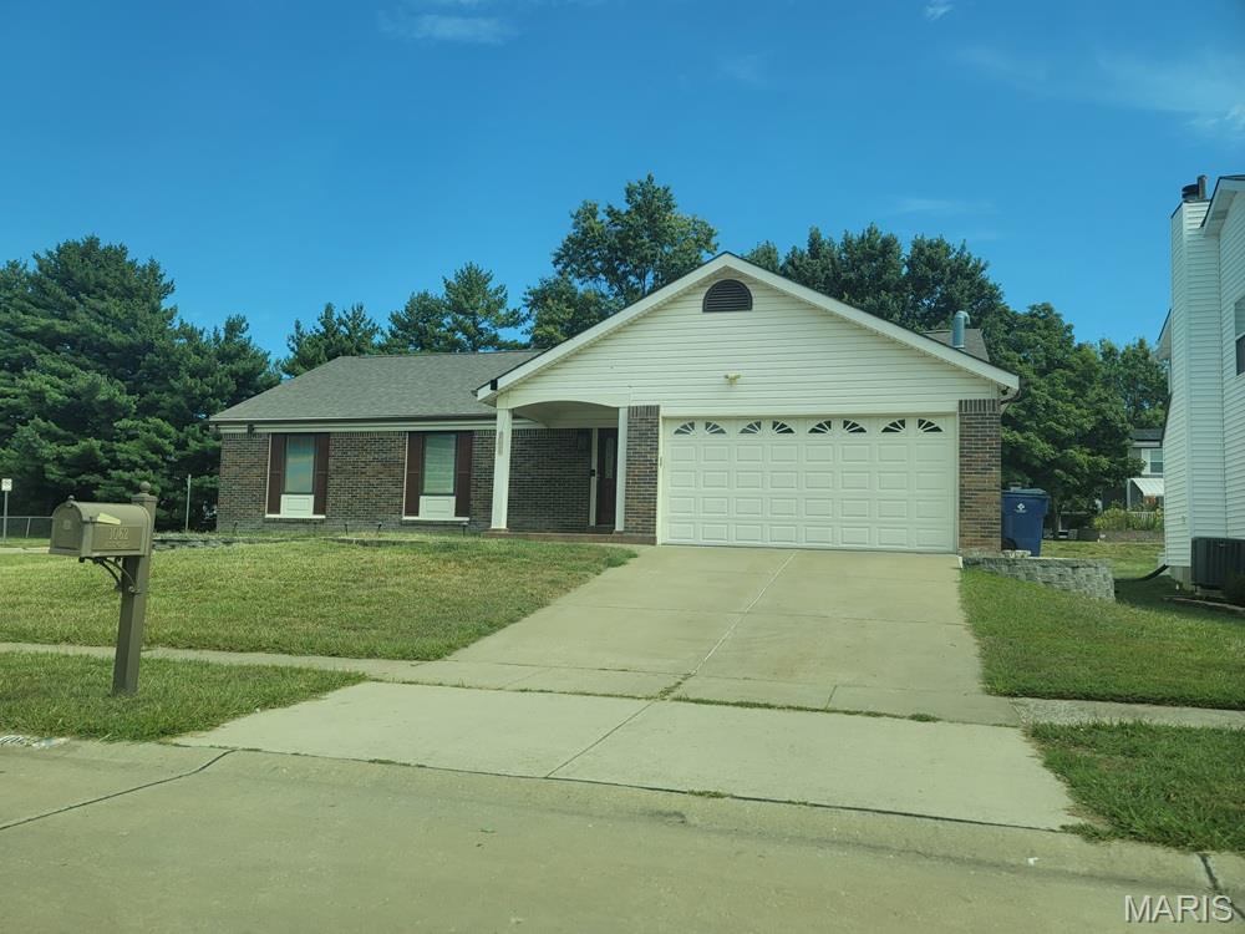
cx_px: 622
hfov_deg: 69.4
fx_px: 899
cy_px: 467
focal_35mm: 25
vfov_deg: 54.9
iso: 20
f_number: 1.8
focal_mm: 7
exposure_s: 1/285
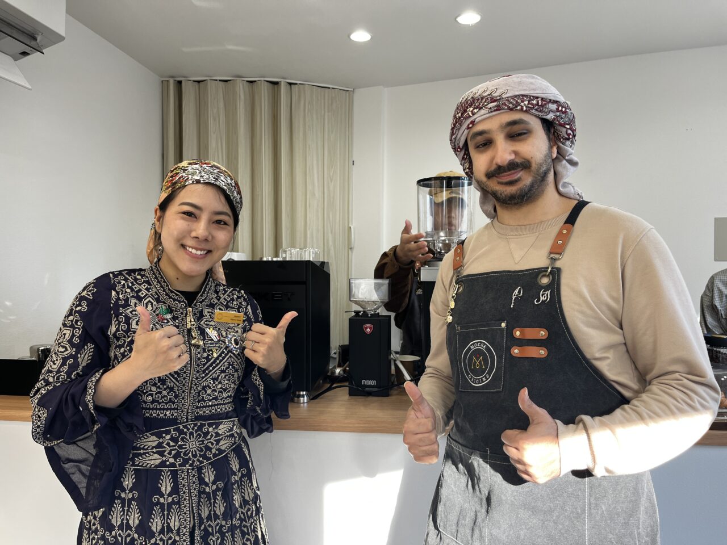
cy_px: 272
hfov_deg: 67.3
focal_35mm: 26
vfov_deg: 53.1
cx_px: 364
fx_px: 546
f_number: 1.6
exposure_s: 1/121
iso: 64
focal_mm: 5.1
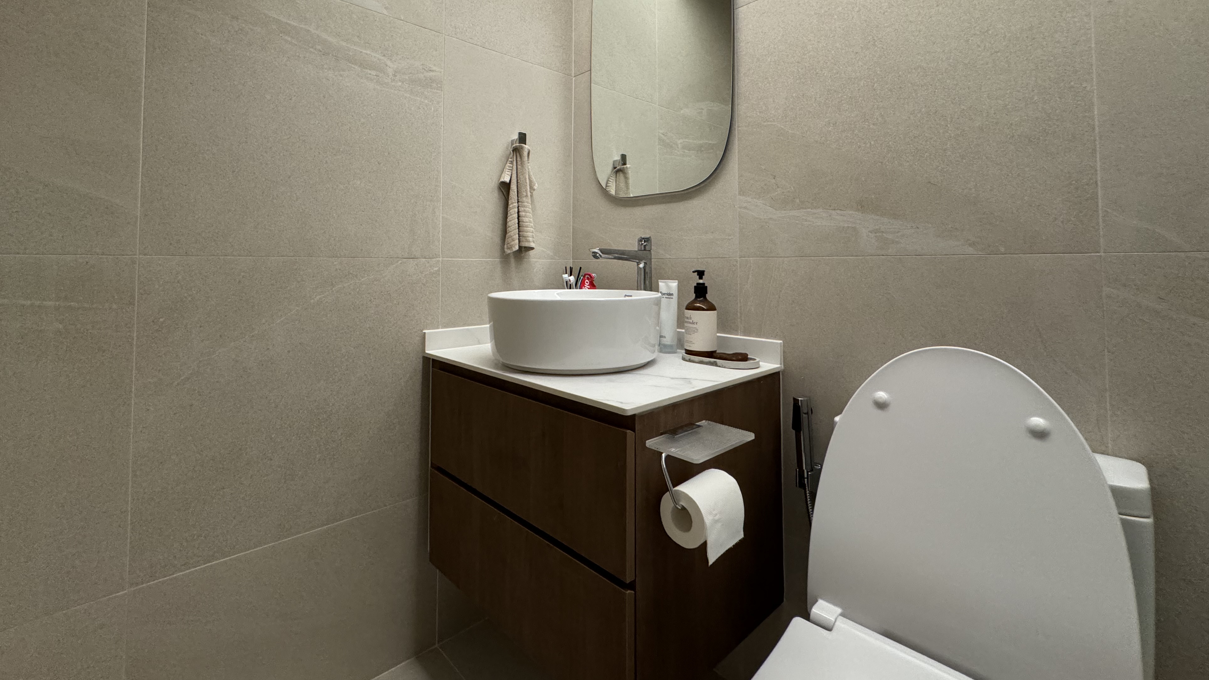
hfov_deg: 99.3
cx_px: 583
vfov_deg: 65.9
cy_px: 249
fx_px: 513
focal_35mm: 16
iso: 500
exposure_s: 1/60
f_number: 2.2
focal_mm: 2.22
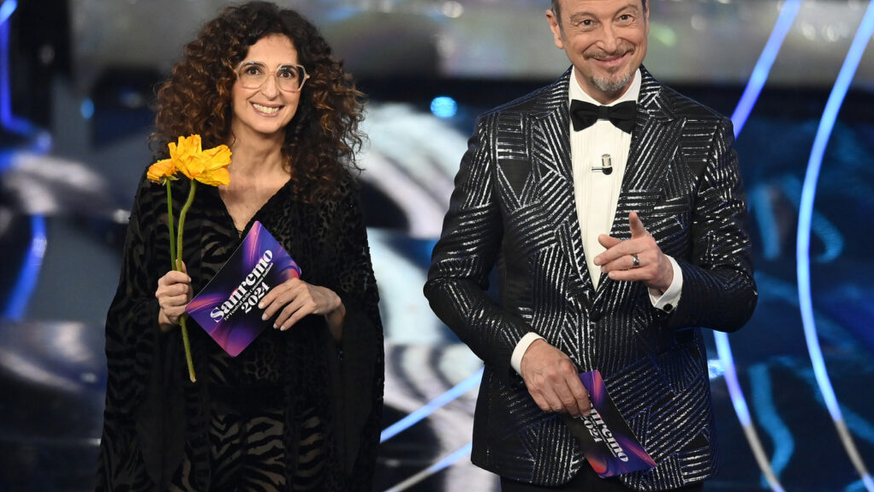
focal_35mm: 315
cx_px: 437
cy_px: 213
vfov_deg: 3.9
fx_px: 7299
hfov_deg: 6.9
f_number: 2.8
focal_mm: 300
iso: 4000
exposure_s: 1/800
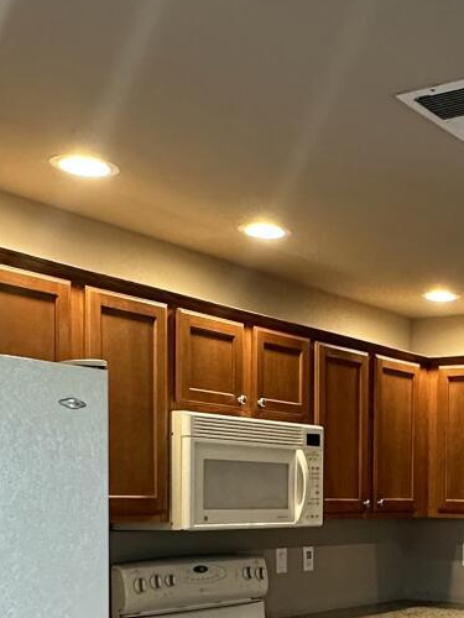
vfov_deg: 32.7
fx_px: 1001
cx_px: 474
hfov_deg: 24.8
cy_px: 549
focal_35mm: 56
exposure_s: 1/60
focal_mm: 2.22
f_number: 2.2
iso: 250
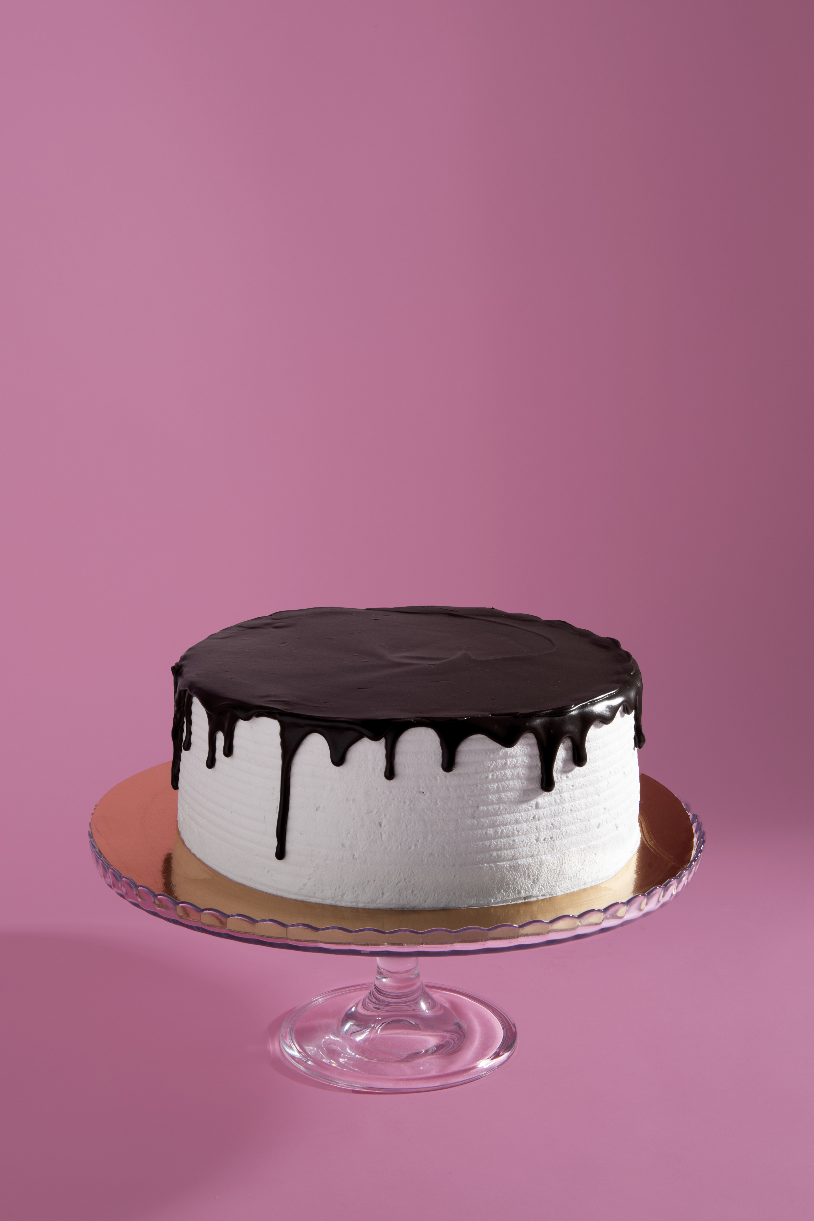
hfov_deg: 26.5
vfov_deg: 38.9
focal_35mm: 51
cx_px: 405
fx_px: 1730
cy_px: 617
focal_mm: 50
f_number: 16
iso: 100
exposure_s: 1/125
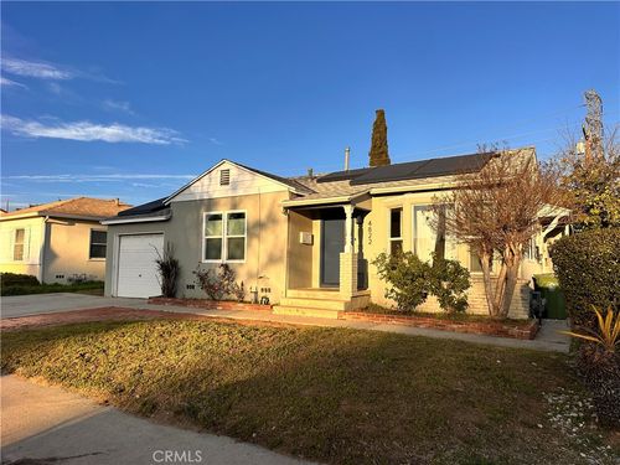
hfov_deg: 71.6
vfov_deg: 56.8
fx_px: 430
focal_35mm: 24
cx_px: 310
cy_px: 232
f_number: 1.78
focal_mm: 6.86
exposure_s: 1/2809
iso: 80
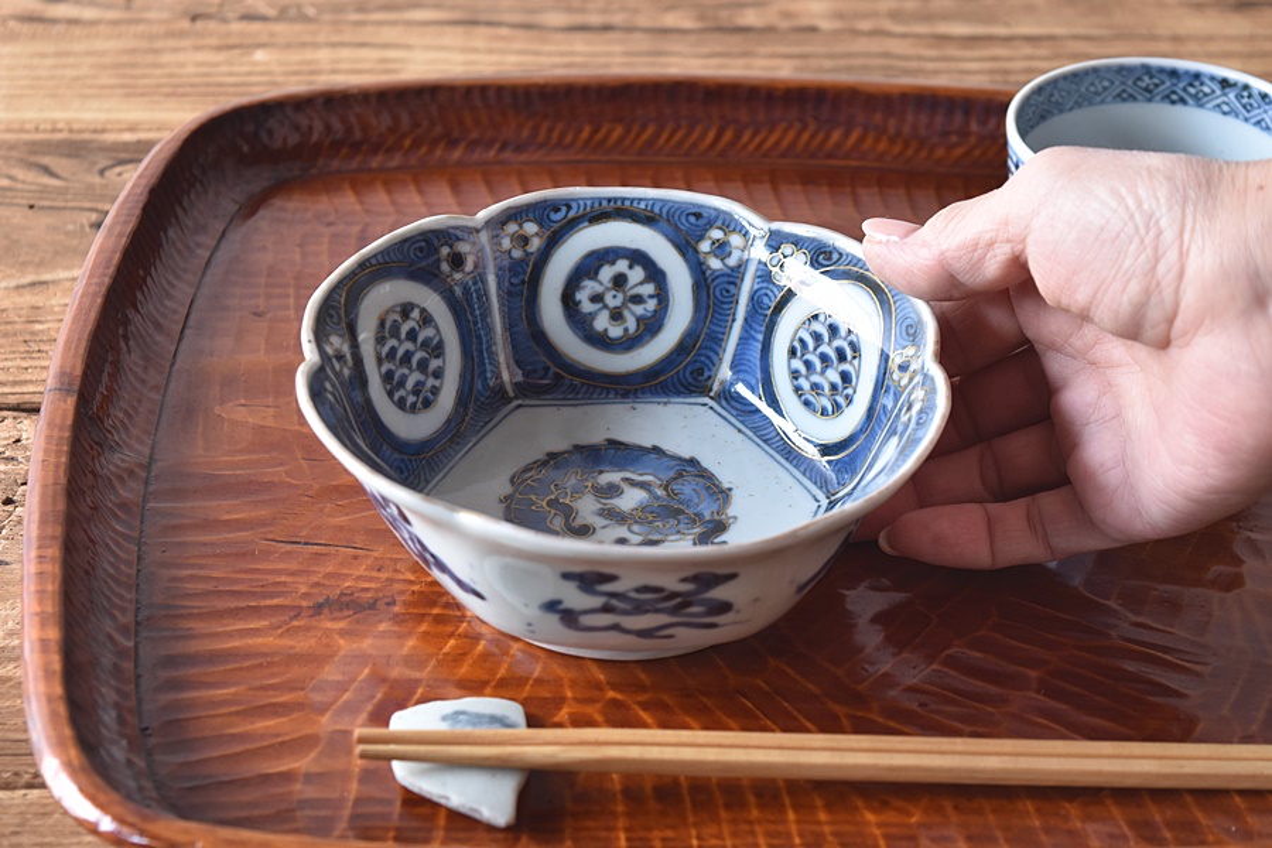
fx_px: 2915
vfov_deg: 16.6
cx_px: 636
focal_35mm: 82
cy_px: 424
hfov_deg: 24.6
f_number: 5.6
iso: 400
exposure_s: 1/8
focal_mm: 55
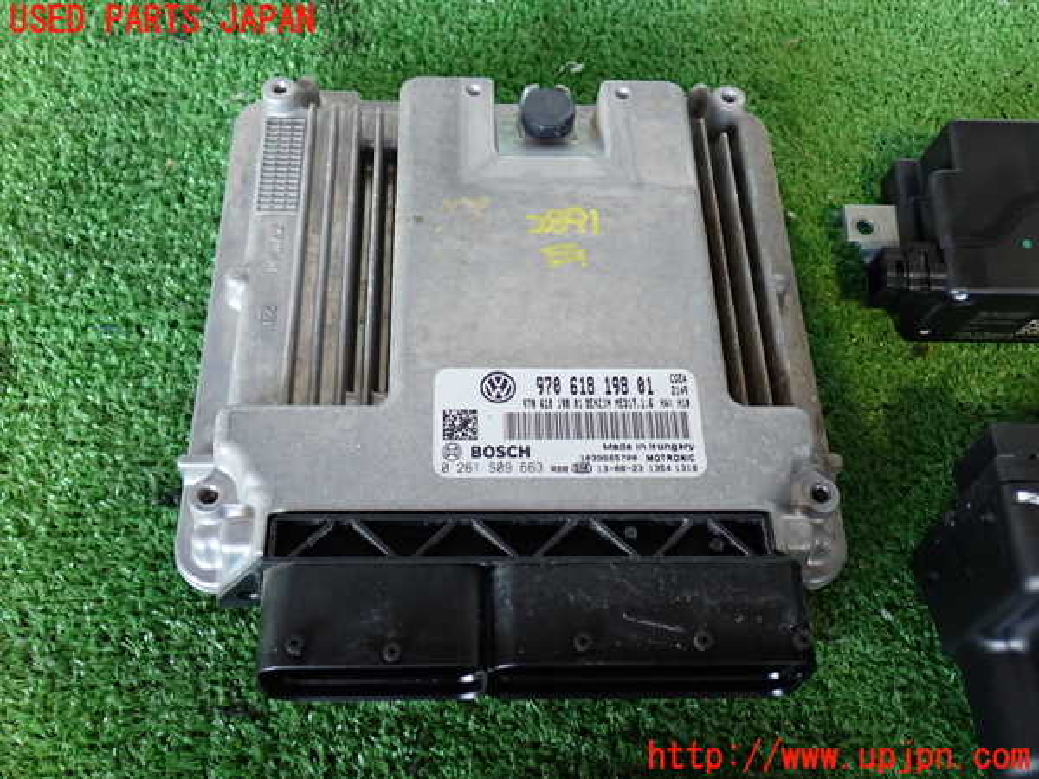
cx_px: 520
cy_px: 390
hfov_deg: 51.4
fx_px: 1081
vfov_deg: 39.7
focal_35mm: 36
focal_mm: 6.37
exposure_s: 1/40
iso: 320
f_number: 2.5
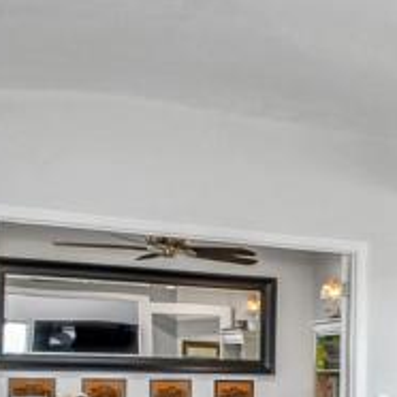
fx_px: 908
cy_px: 380
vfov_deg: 23.8
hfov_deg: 17.0
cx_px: 828
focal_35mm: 70
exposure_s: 1/60
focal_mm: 10
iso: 400
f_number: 3.5
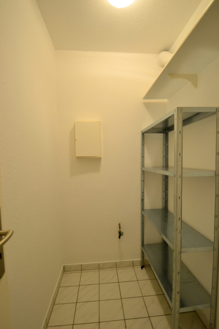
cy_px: 164
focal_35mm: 16
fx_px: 151
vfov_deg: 95.0
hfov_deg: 72.1
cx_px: 110
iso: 560
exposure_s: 1/60
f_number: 3.5
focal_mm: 11
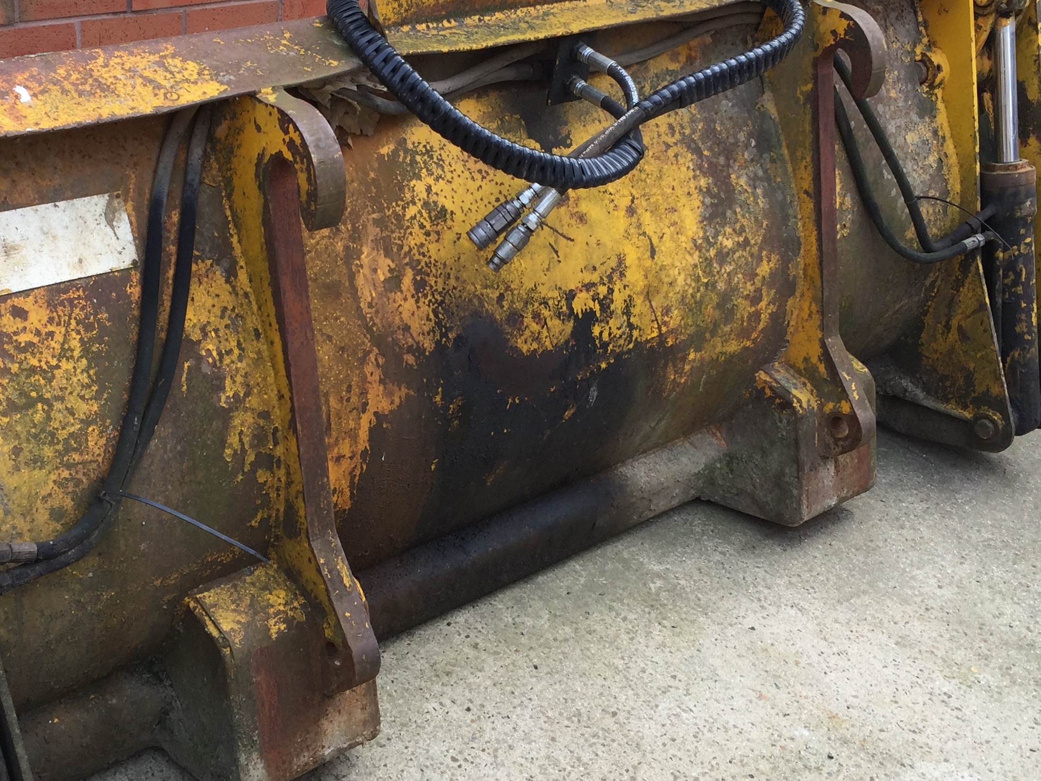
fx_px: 1443
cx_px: 439
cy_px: 314
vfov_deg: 30.2
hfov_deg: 39.6
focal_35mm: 48
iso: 32
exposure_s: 1/306
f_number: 2.2
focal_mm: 4.15
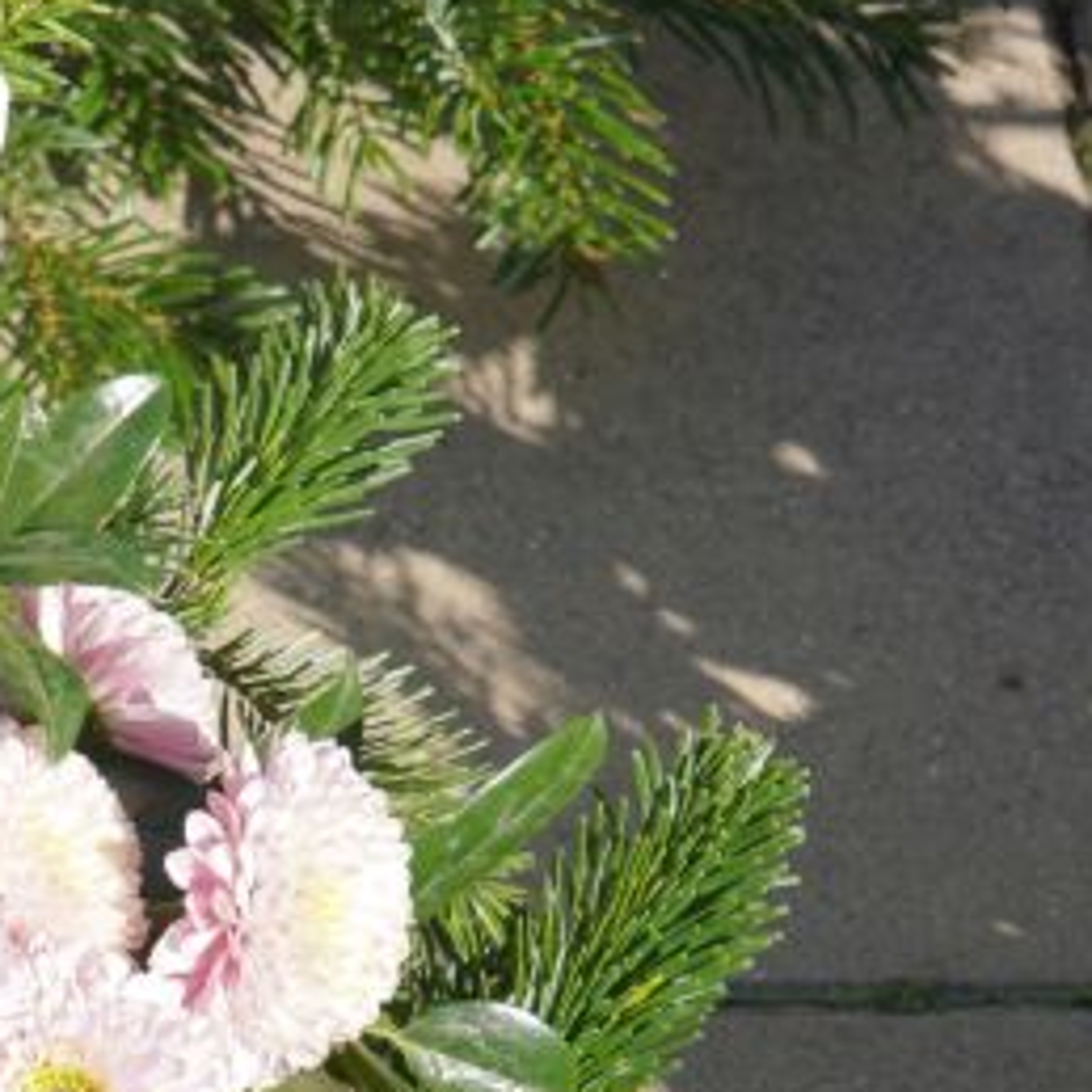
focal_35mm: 299
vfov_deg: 5.8
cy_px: 1252
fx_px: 10687
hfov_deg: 5.8
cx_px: -689
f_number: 5.6
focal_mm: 41
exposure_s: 1/320
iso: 100
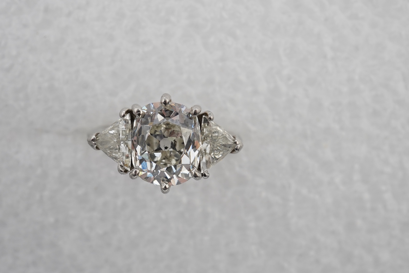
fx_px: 614
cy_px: 144
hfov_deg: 36.8
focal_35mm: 54
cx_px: 170
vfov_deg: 25.1
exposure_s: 1/125
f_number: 16
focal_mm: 30
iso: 500
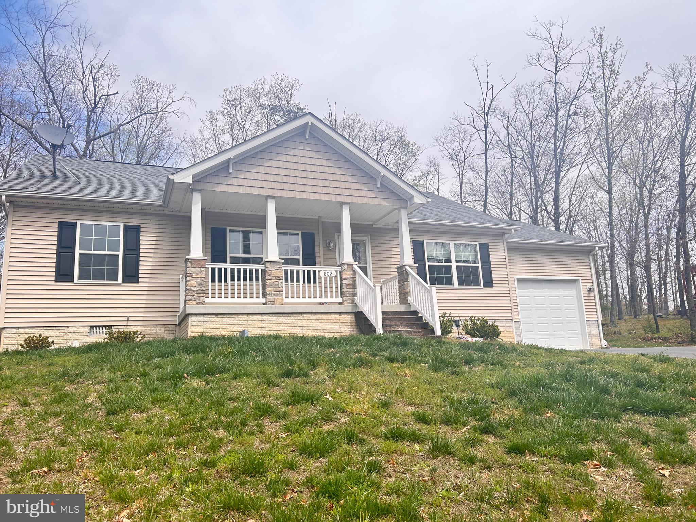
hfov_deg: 67.3
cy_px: 261
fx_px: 523
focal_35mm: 26
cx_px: 348
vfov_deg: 53.1
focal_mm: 5.7
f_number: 1.5
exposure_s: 1/1531
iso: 50
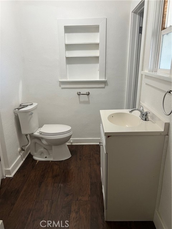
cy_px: 114
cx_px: 86
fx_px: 172
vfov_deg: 67.3
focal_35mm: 26
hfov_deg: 53.1
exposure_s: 1/60
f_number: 1.5
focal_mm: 5.7
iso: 125
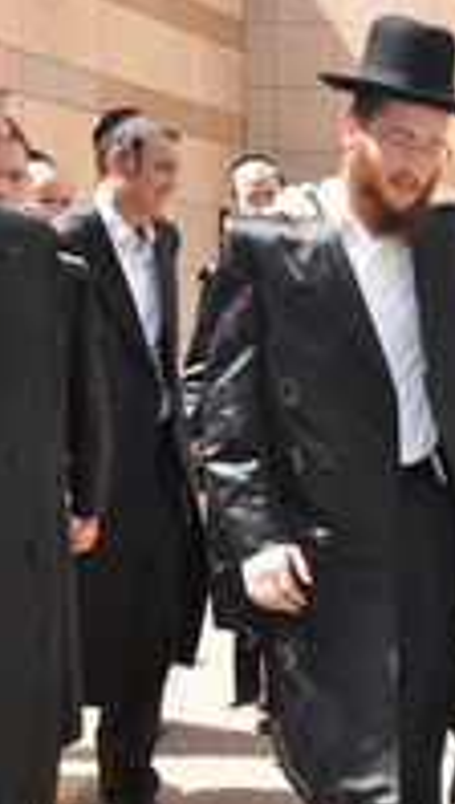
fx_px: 1688
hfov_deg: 14.1
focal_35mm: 79
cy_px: 526
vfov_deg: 26.7
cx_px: 739
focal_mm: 25
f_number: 7.1
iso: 200
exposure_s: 1/200
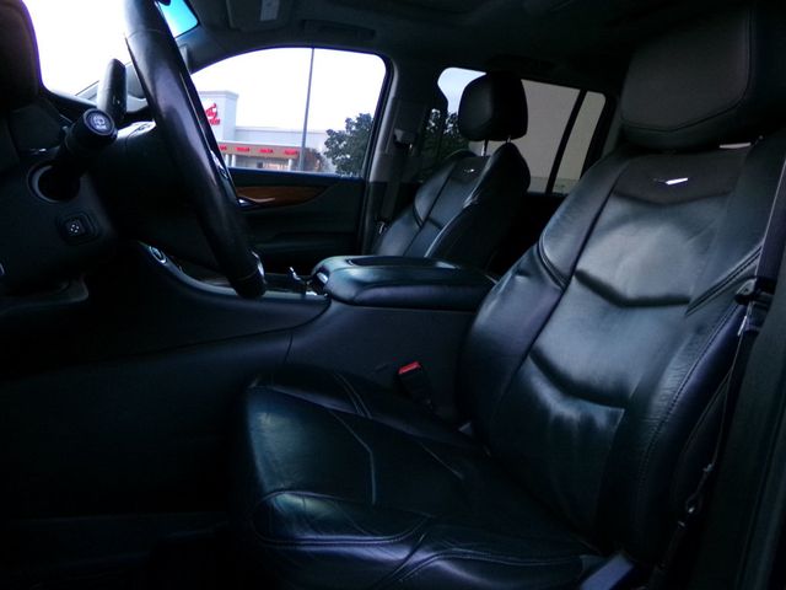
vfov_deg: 56.8
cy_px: 295
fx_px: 545
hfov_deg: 71.6
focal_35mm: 24
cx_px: 393
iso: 551
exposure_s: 1/17
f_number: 3.7
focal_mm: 4.3
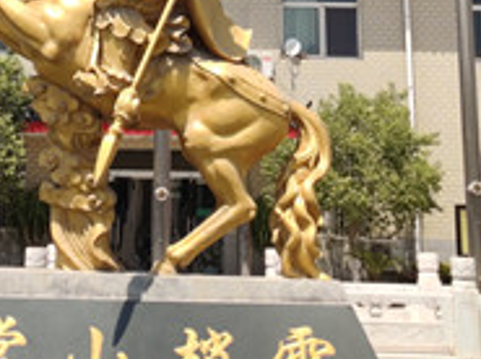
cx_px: 127
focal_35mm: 117
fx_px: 1623
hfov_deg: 16.8
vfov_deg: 11.7
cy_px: -278
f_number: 1.75
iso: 112
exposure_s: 1/1185
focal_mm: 4.75
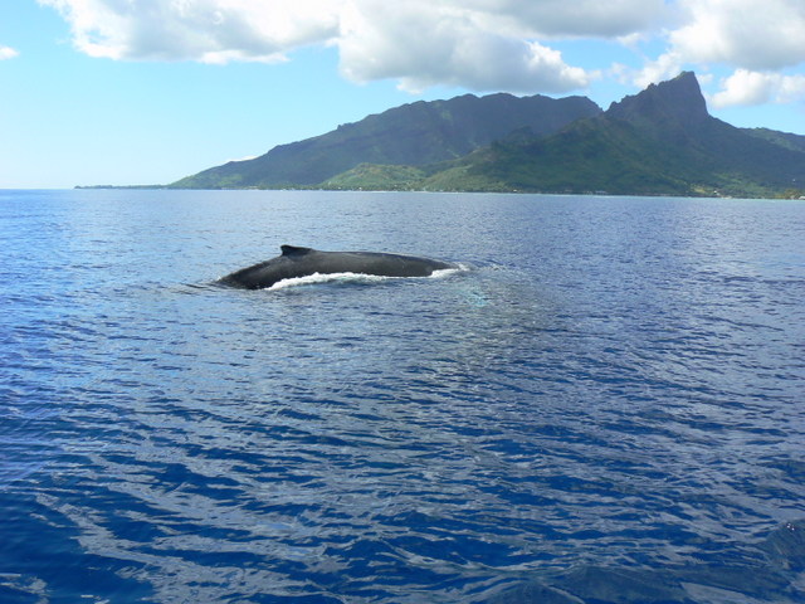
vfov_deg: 39.7
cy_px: 302
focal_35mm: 36
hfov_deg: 51.4
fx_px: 837
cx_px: 402
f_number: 6.3
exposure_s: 1/400
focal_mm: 6
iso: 80
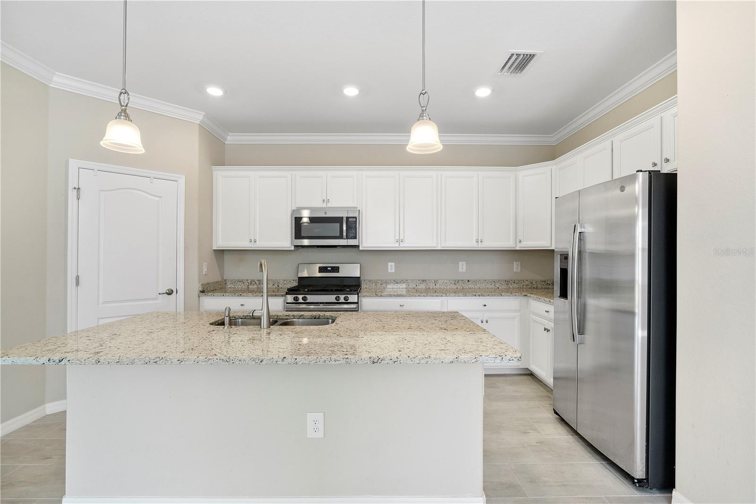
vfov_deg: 67.4
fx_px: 378
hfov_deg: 90.0
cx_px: 378
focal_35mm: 18
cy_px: 252
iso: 800
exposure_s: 1/60
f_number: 6.7
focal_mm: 18
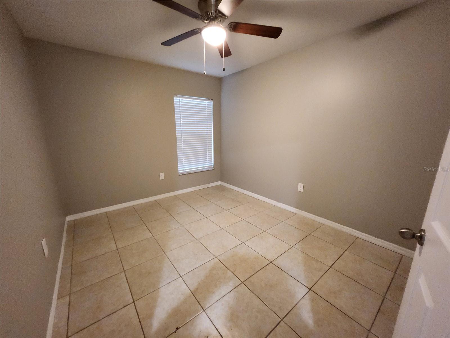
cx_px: 225
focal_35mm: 13
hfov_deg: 106.2
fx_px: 169
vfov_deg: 89.9
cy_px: 169
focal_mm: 1.74
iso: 640
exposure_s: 1/30
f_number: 2.2
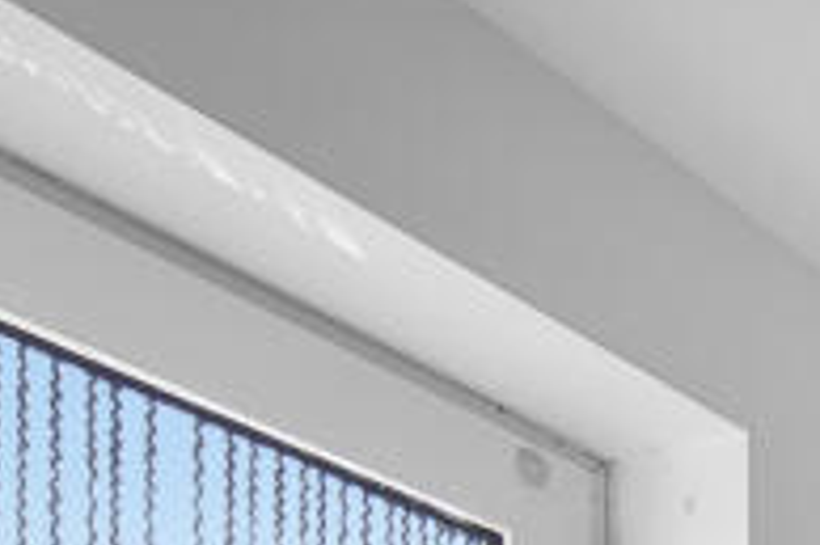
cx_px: 1315
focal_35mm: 95
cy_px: 1248
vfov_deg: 12.0
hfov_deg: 18.4
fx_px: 2162
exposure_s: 1/40
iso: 80
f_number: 5.6
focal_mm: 18
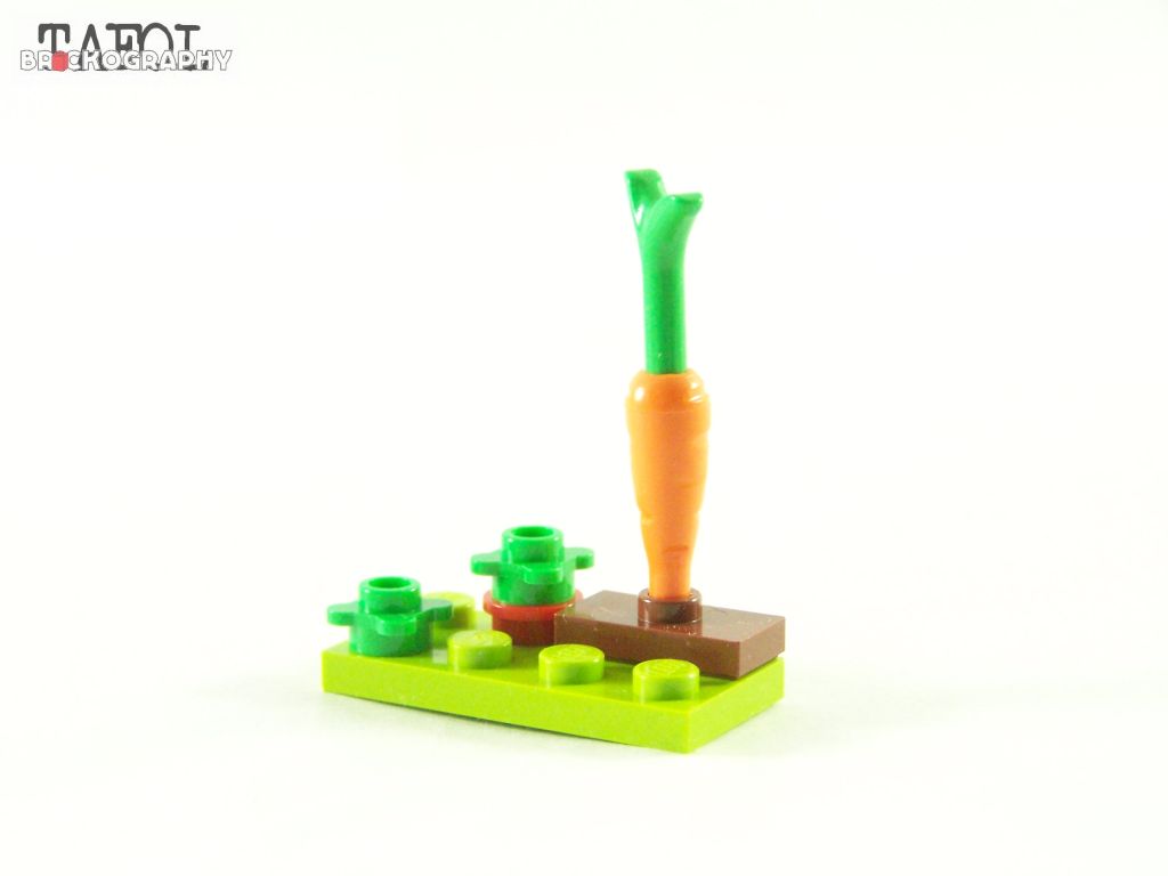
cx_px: 584
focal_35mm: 105
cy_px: 438
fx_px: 3543
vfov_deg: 14.1
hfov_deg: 18.7
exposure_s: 1/60
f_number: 3.6
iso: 400
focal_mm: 17.5
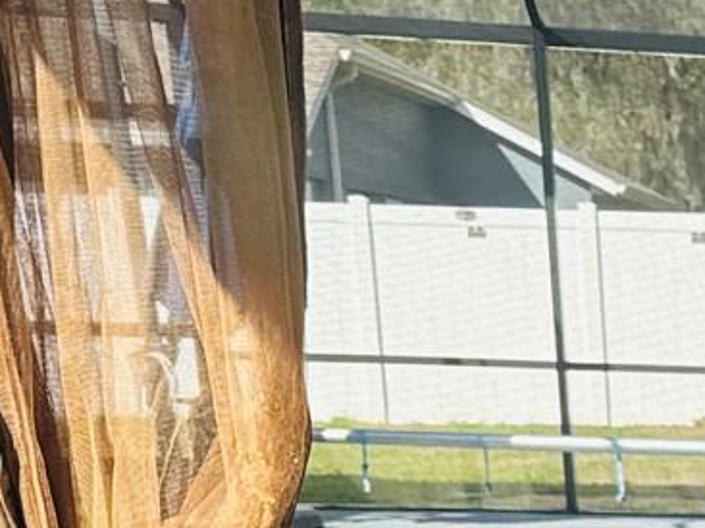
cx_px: 1408
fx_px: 2137
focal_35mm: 105
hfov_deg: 15.2
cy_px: 944
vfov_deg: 12.8
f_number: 1.78
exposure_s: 1/1261
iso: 80
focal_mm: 6.76
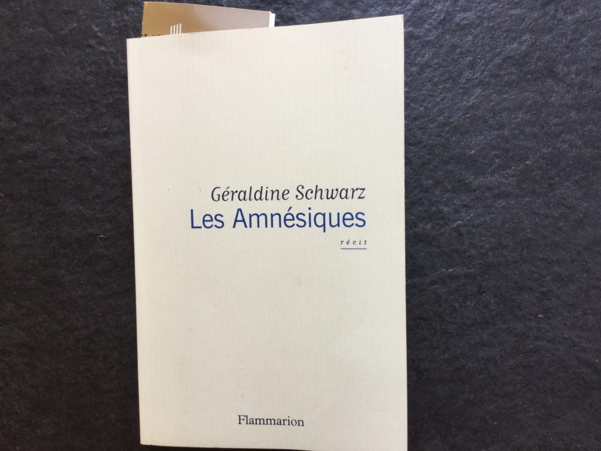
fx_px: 538
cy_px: 226
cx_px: 300
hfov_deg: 58.4
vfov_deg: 45.4
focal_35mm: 31
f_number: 2.4
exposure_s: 1/50
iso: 32
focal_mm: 3.3
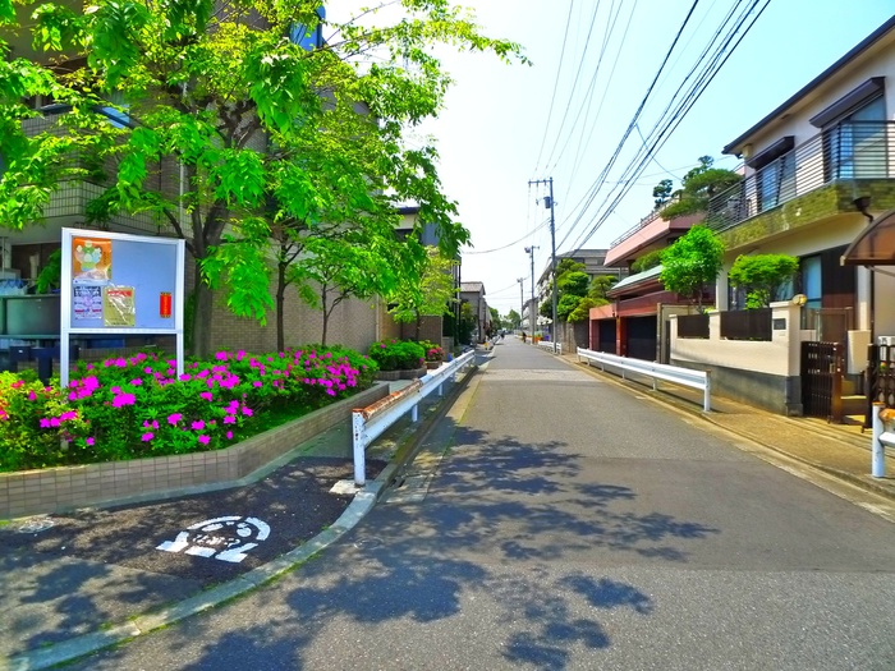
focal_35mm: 24
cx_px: 448
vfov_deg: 56.8
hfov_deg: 71.6
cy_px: 336
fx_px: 621
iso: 400
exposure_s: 1/500
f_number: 4
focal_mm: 5.1
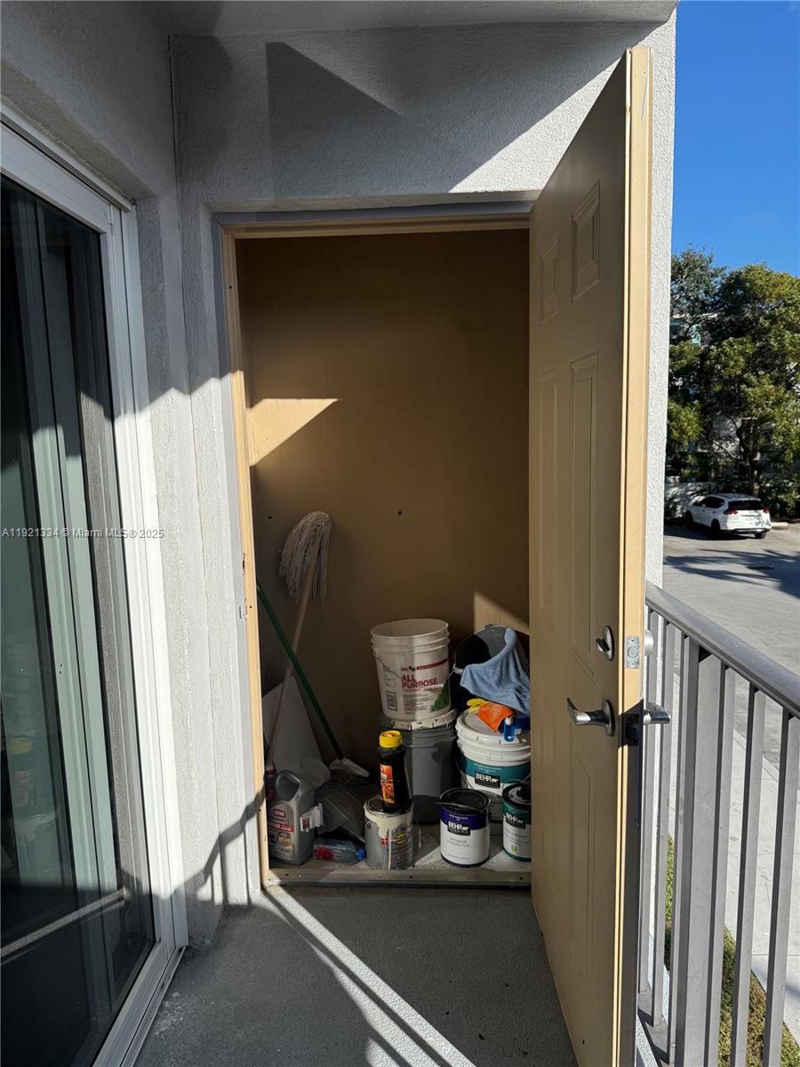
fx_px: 740
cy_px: 534
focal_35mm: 24
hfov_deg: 56.8
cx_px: 400
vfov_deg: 71.6
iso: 100
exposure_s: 1/4167
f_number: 1.78
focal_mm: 6.76
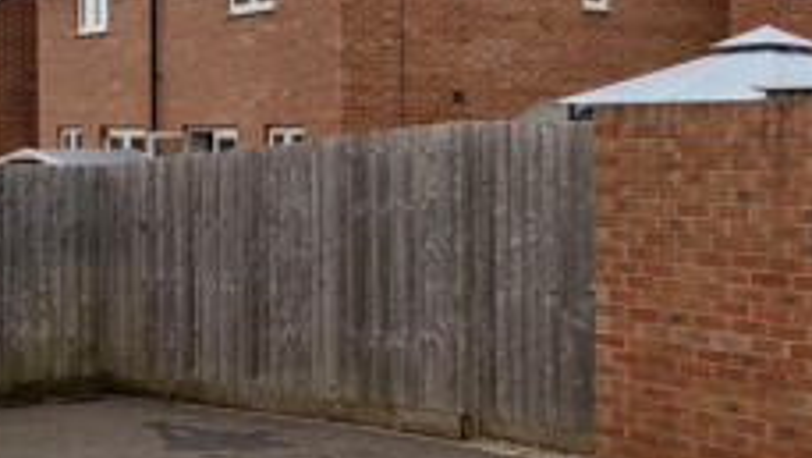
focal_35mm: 57
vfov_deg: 21.0
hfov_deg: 34.8
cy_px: 133
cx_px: 707
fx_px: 1228
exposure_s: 1/200
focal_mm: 13
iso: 400
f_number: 8
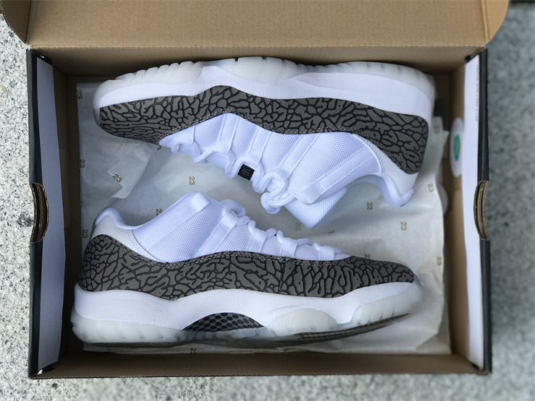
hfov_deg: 33.8
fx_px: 881
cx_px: 268
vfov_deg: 25.7
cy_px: 200
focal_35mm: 57
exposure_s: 1/122
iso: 20
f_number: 2.8
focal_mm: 6.6
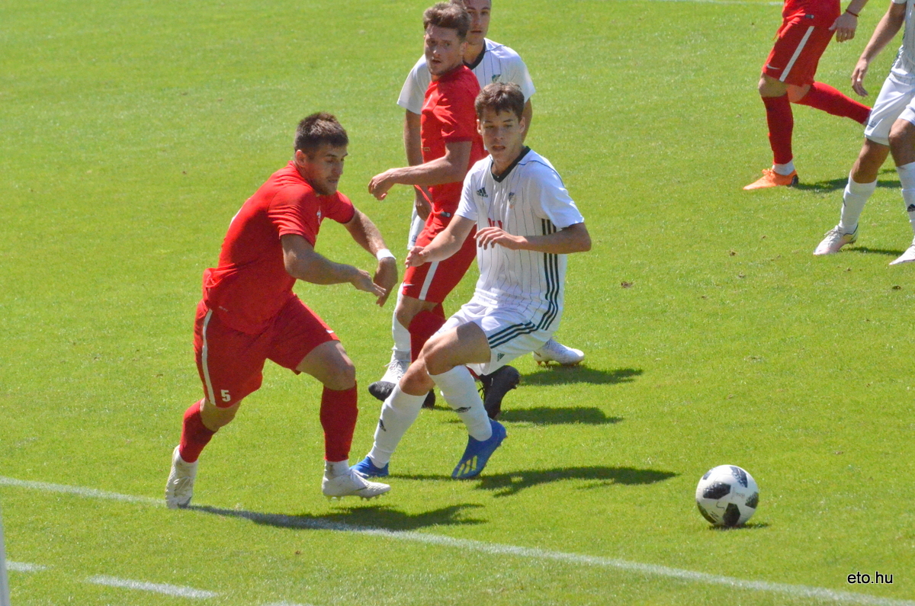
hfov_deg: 5.1
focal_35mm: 405
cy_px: 303
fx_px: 10273
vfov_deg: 3.4
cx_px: 458
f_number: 13
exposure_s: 1/8000
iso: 6400
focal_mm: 270
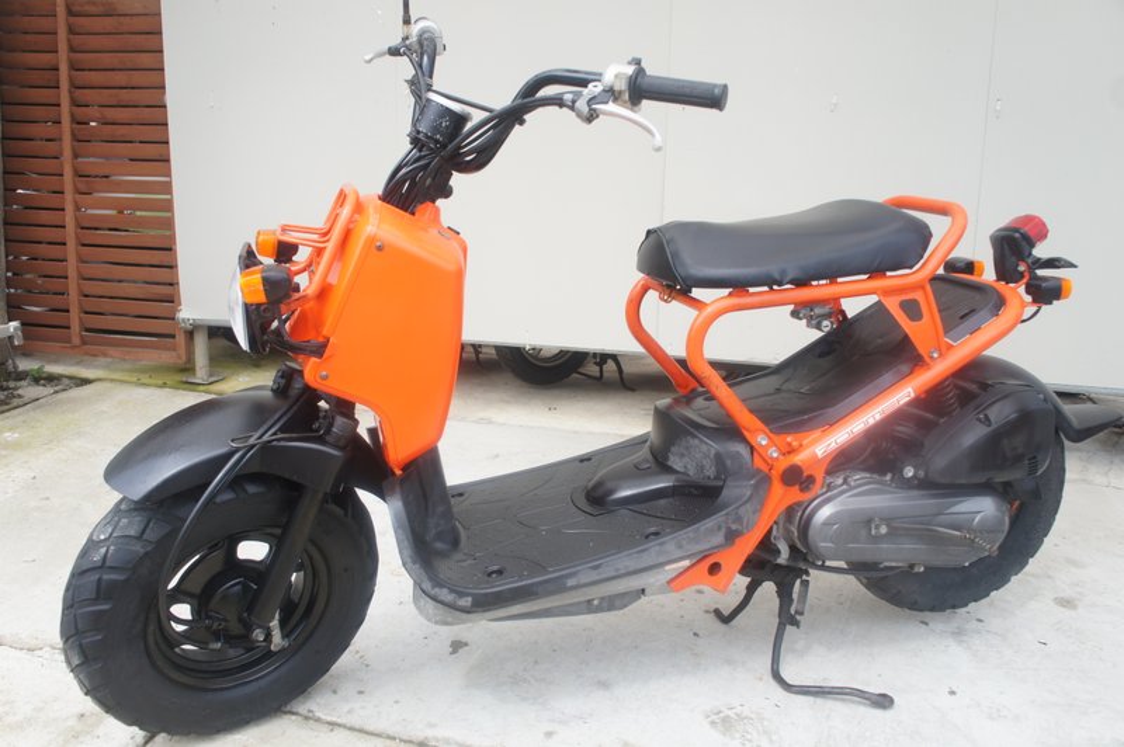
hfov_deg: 62.0
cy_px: 374
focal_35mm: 30
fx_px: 936
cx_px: 562
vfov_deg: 43.5
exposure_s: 1/250
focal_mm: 20
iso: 200
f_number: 5
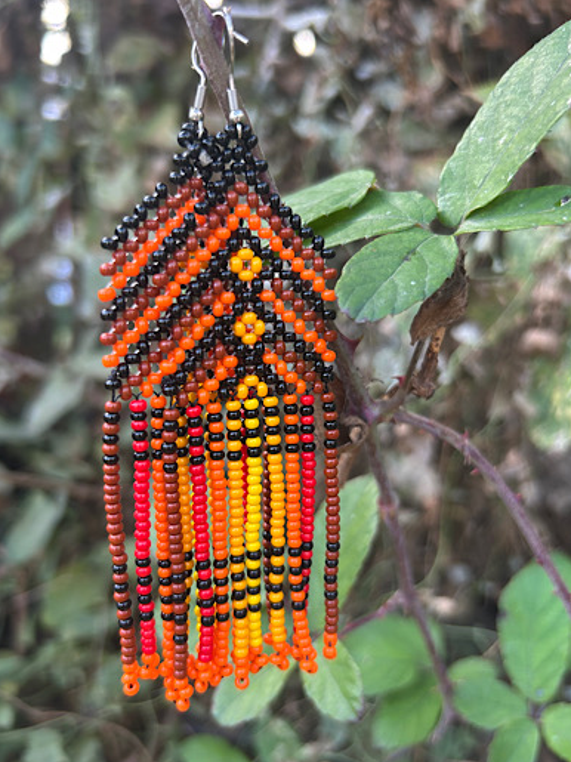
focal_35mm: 28
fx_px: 616
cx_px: 293
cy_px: 397
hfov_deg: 49.7
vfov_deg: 63.4
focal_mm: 5.7
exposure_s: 1/121
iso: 80
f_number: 1.5
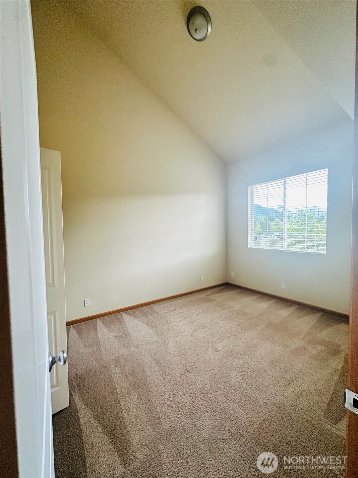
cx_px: 179
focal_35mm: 14
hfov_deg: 85.7
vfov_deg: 102.1
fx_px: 193
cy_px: 239
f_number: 2.2
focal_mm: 2.22
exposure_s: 1/120
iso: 320
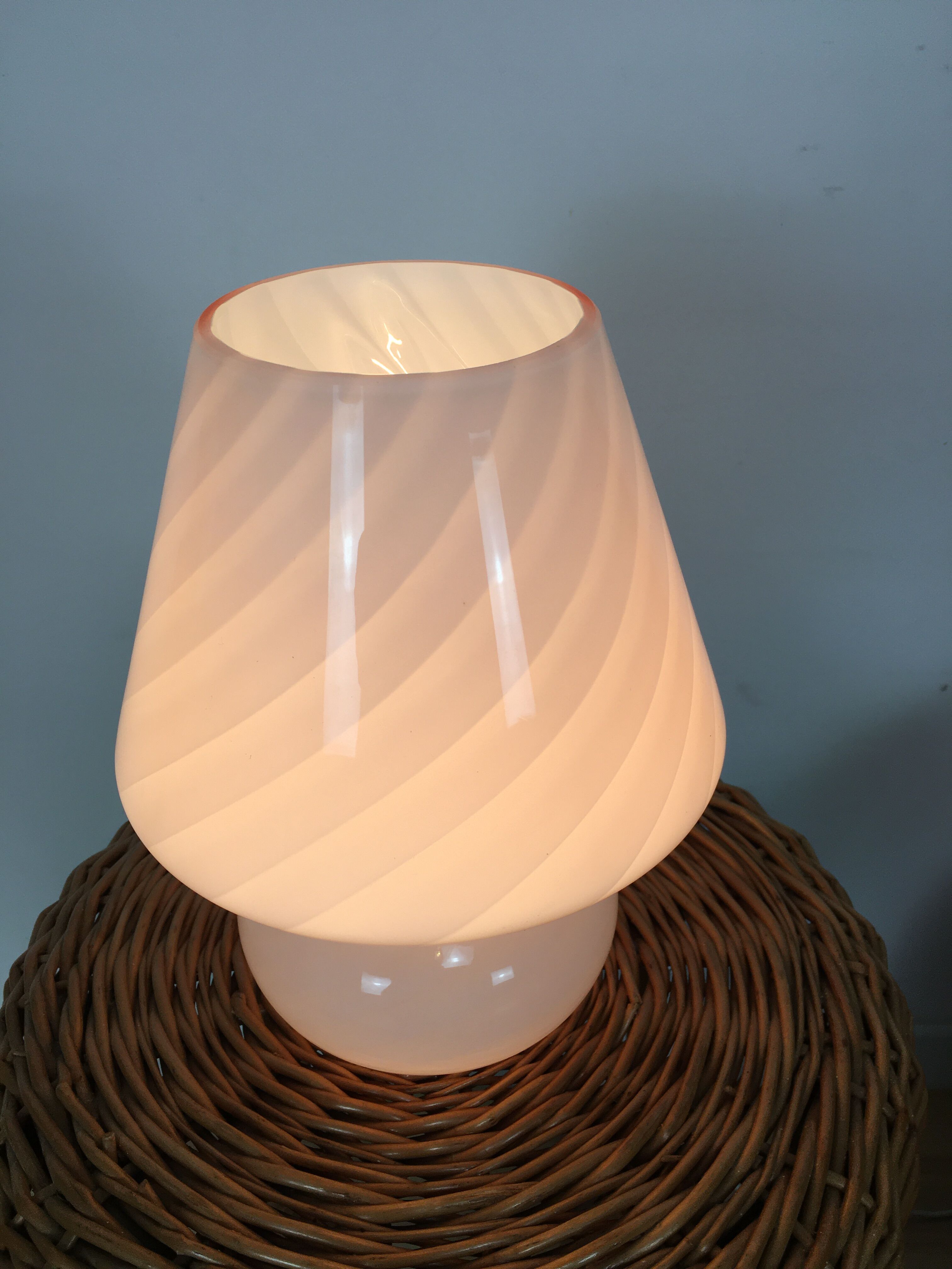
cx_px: 476
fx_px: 1063
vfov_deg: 61.7
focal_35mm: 29
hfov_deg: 48.2
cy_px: 634
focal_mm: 4.15
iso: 32
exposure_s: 1/100
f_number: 2.2
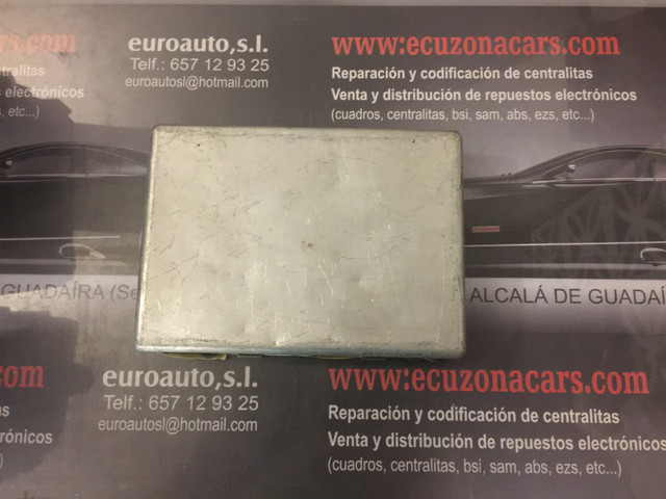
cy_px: 250
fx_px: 558
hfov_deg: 61.7
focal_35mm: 29
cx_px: 333
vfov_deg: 48.2
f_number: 2.2
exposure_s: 1/8
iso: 200
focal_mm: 4.15
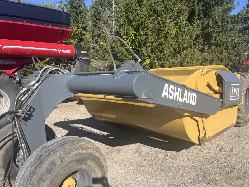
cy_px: 94
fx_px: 187
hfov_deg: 67.3
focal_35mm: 26
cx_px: 124
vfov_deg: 53.1
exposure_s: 1/2755
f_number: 1.6
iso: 50
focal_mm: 5.1
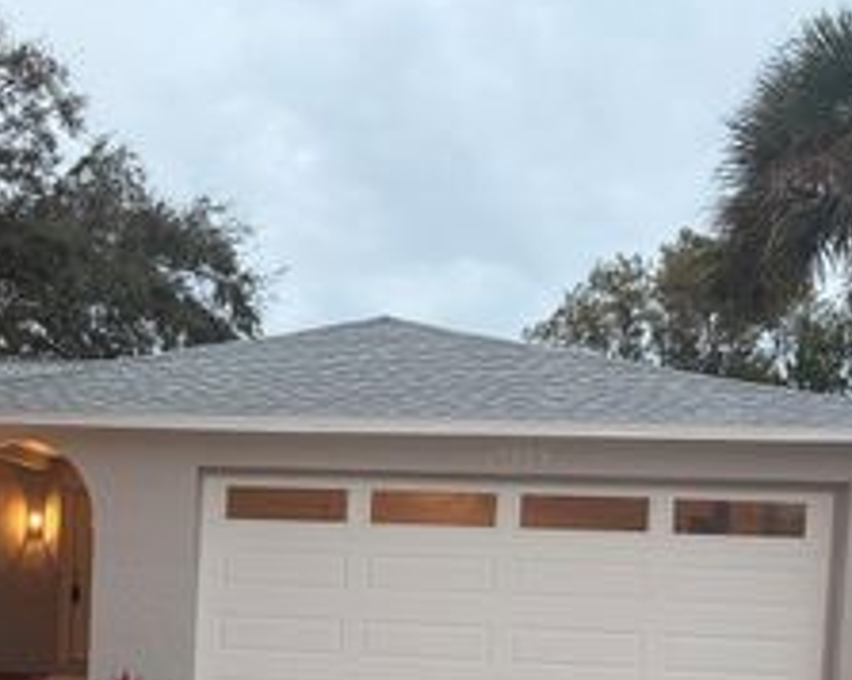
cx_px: 122
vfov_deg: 25.7
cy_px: 632
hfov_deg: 31.8
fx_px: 1436
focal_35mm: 57
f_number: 1.6
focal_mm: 5.96
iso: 100
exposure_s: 1/60
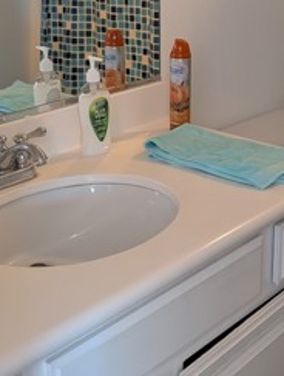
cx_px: 184
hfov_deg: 23.3
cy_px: 133
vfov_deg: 30.5
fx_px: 687
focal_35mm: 63
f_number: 1.68
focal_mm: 6.9
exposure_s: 1/60
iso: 1313
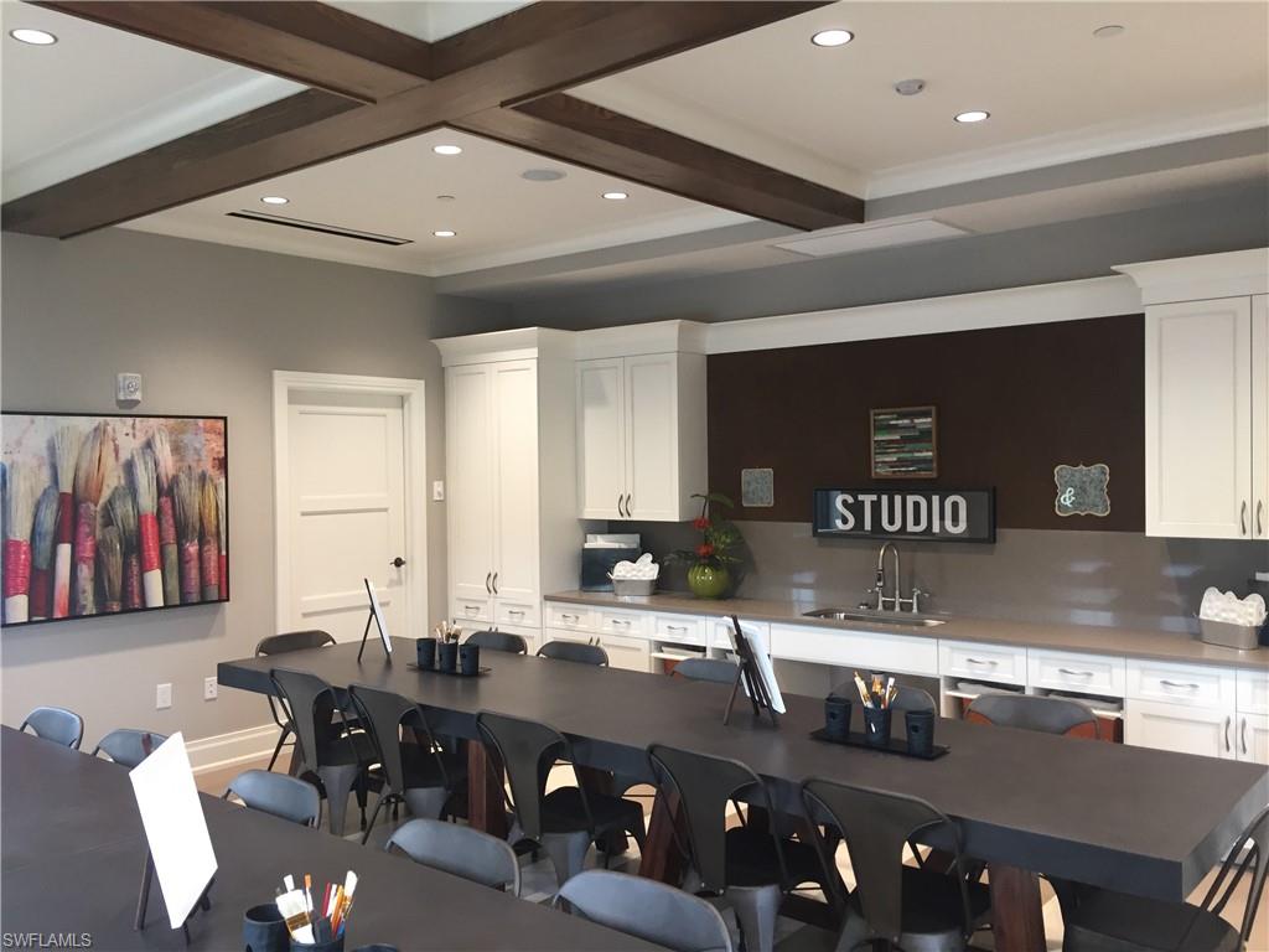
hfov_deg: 61.7
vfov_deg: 48.2
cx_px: 634
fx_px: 1063
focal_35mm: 29
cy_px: 476
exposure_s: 1/30
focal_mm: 4.15
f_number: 2.2
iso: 40
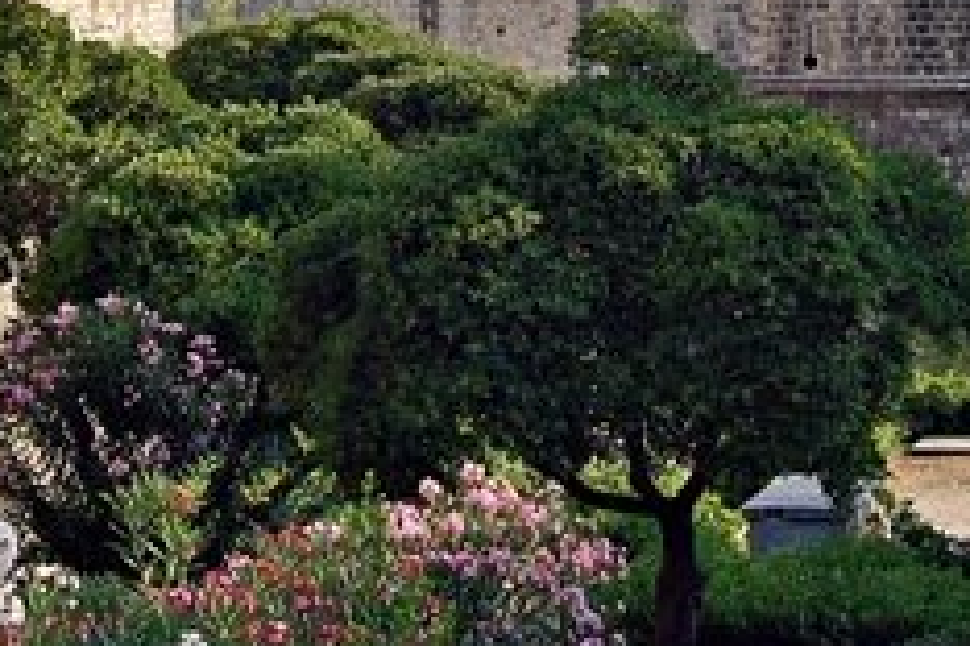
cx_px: 390
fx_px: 4149
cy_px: -286
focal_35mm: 154
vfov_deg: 8.7
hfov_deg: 13.3
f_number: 5.6
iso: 200
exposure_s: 1/500
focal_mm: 30
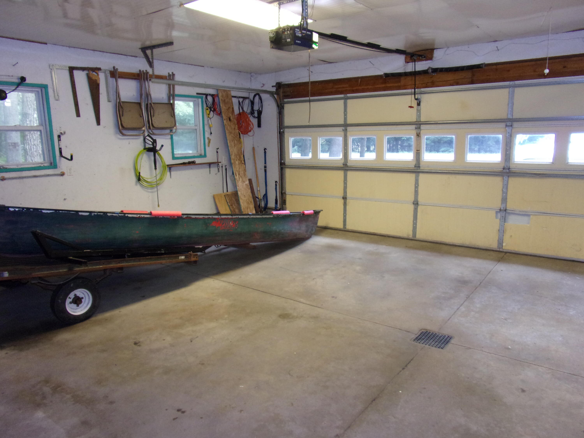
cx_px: 292
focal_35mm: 24
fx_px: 405
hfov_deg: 71.6
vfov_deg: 56.8
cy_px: 219
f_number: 3.3
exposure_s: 1/19
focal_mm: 4.3
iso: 202
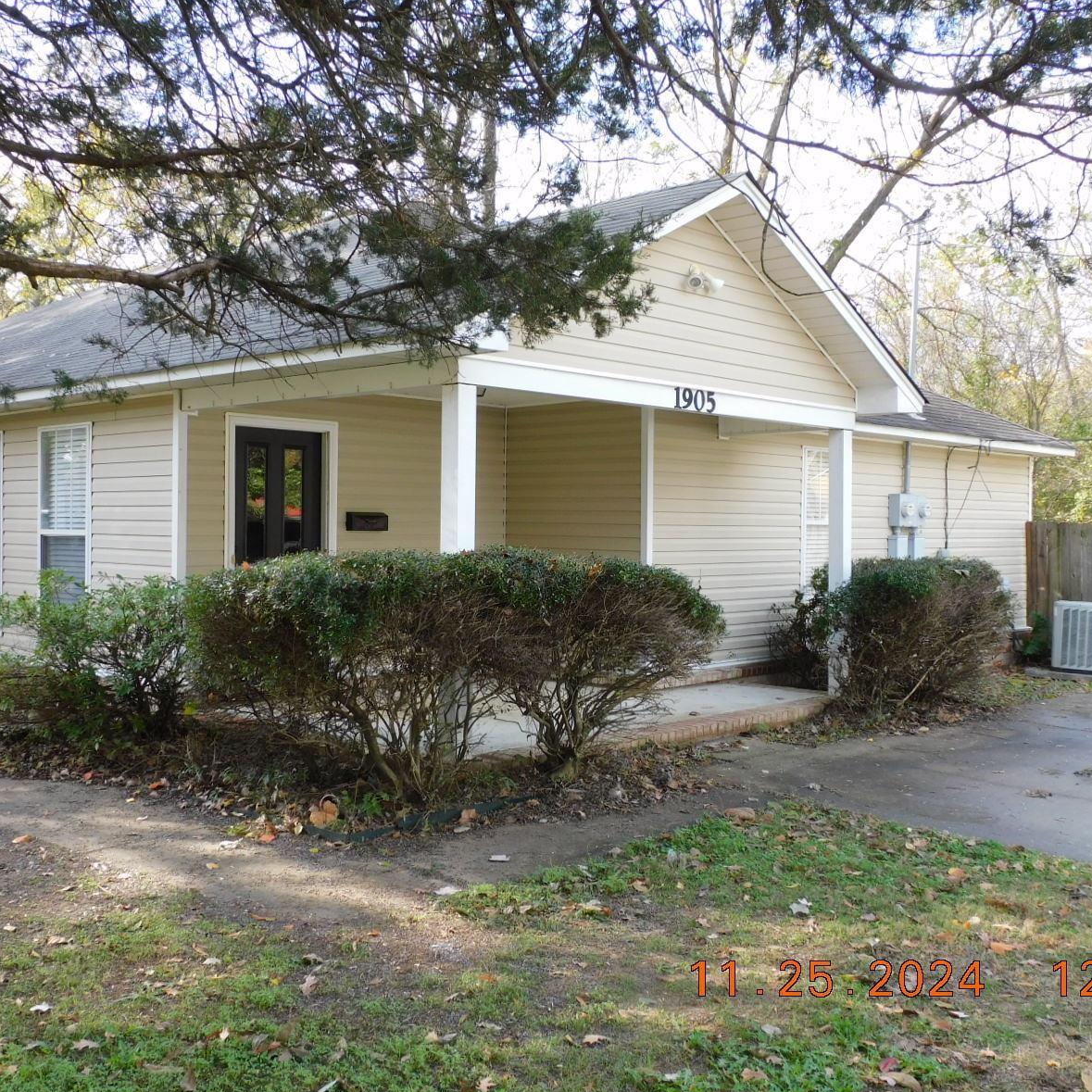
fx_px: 1285
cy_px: 540
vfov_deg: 46.0
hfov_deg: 46.0
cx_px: 547
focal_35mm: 36
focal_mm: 5.4
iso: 125
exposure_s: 1/200
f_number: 3.5
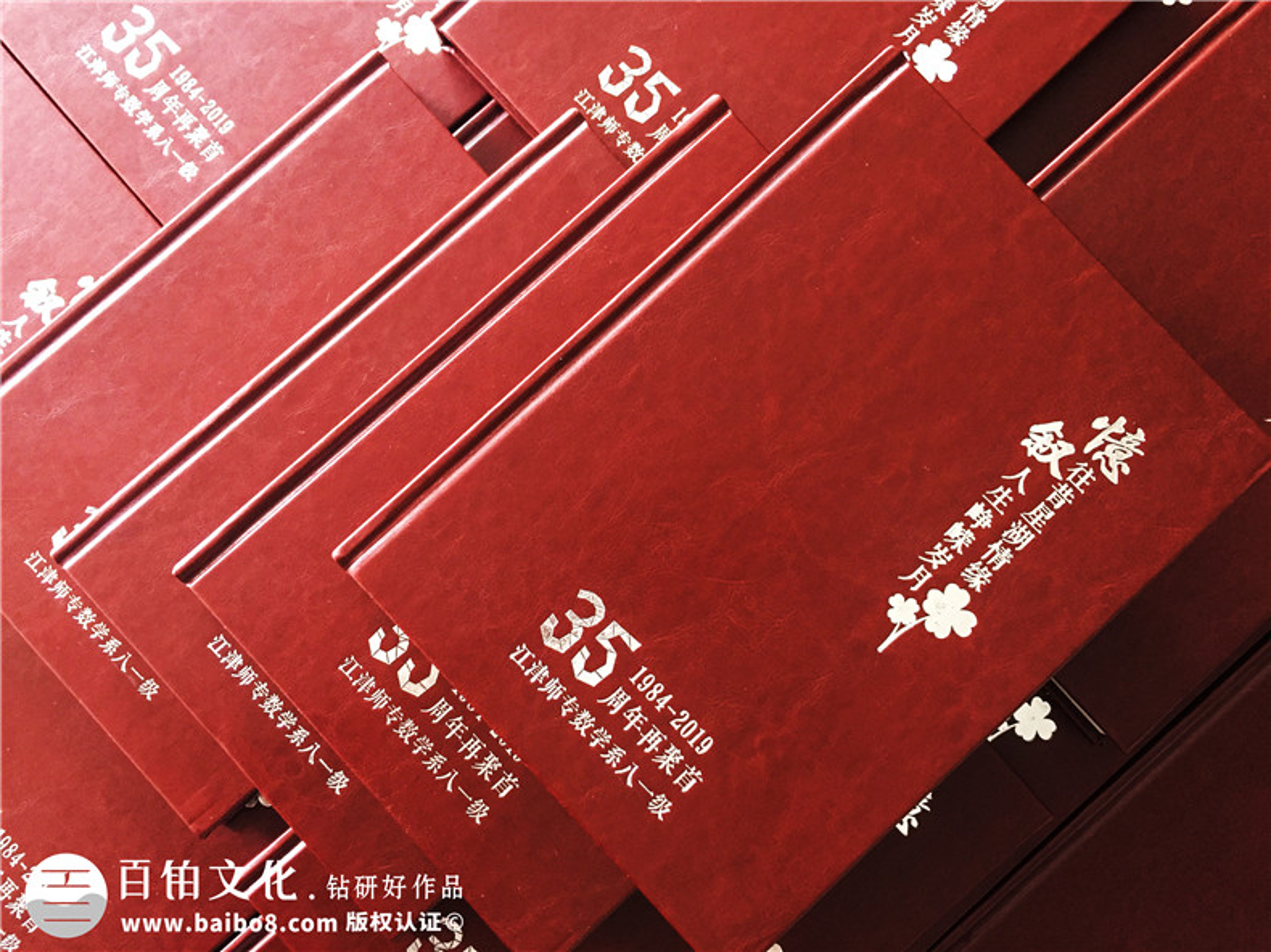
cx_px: 636
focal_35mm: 29
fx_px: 1064
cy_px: 476
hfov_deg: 61.7
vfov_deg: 48.2
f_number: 2.2
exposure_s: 1/20
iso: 250
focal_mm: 4.15
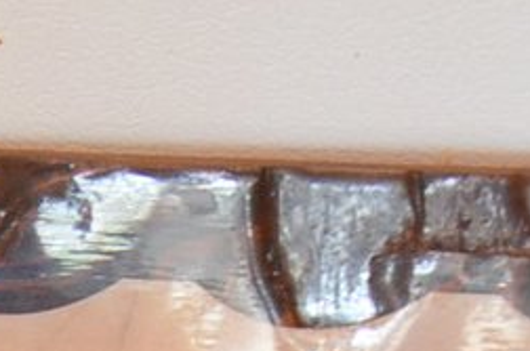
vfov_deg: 5.2
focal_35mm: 245
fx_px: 3600
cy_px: 1121
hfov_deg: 8.3
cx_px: -145
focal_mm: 24
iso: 1800
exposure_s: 1/60
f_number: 4.5
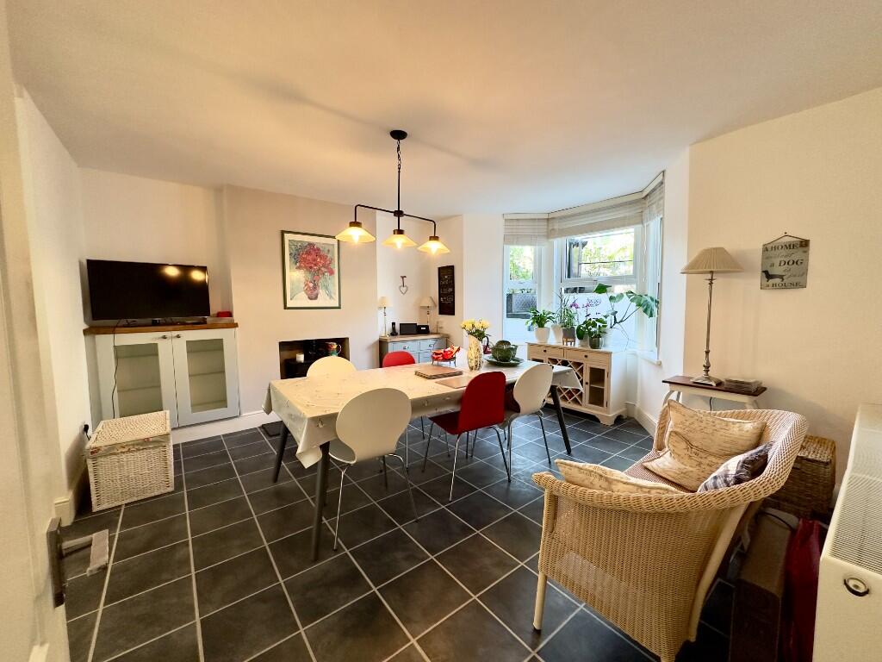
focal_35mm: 14
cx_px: 441
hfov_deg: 102.1
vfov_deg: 85.7
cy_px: 331
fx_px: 357
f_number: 2.2
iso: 250
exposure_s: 1/100
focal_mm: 2.22
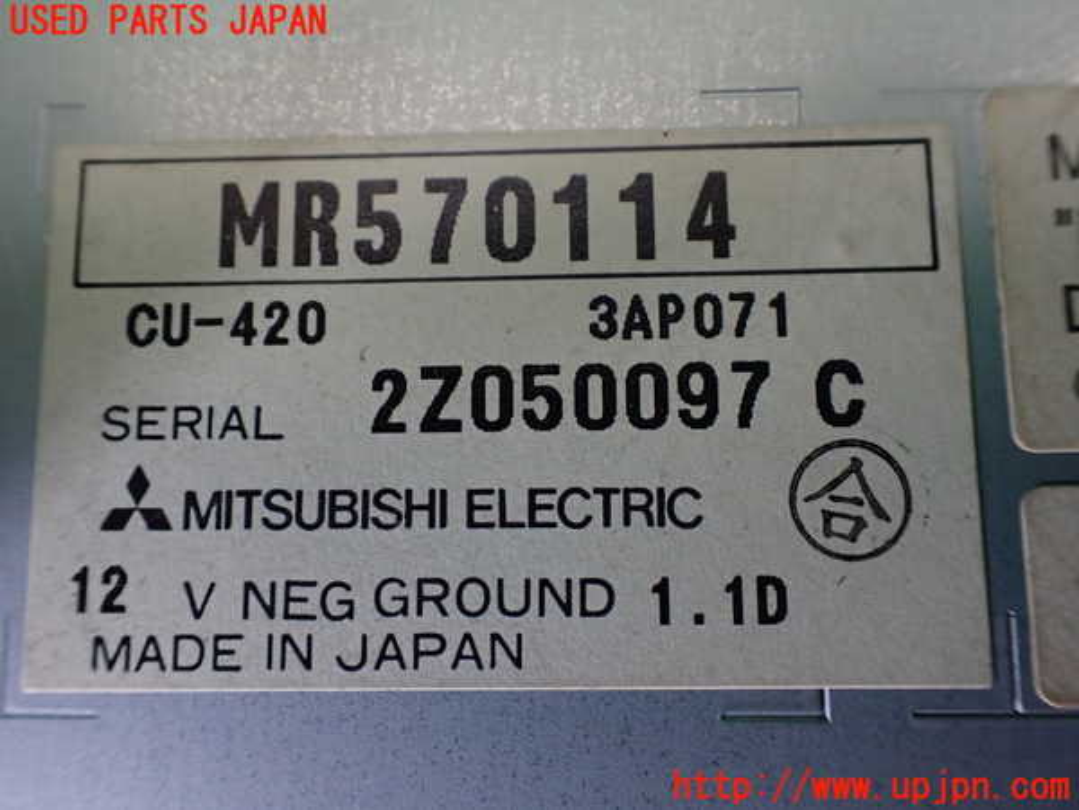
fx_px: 935
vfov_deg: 46.8
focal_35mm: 30
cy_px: 405
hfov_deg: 60.0
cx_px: 540
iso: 800
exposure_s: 1/100
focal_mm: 5.4
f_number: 2.3
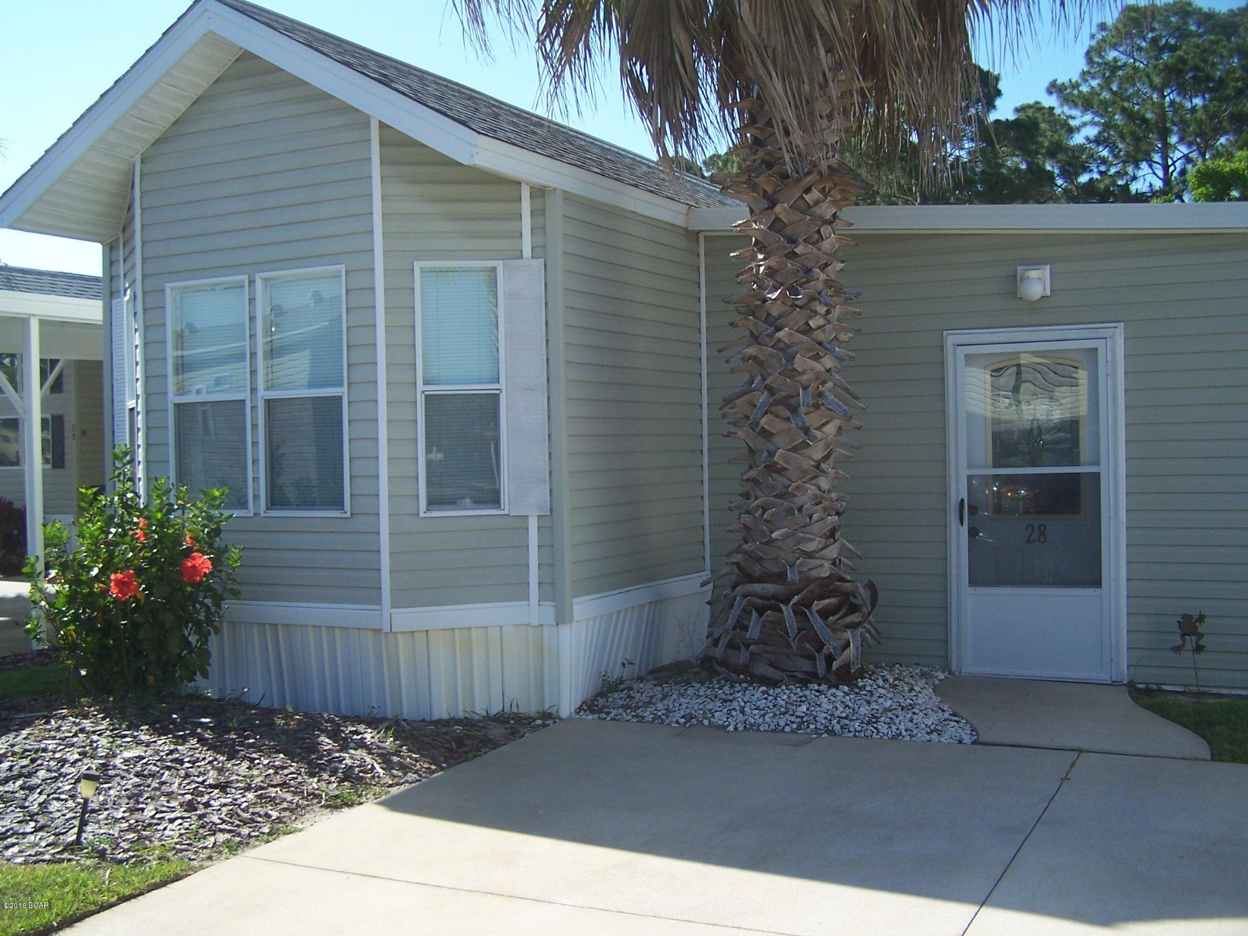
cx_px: 624
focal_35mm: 38
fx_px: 1370
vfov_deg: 37.7
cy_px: 468
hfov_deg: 49.0
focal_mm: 6.3
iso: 80
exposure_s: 1/750
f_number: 2.8
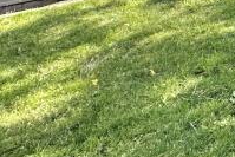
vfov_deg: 13.1
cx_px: 566
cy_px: -231
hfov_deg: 15.1
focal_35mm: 75
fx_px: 490
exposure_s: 1/764
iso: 40
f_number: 2.2
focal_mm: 2.22
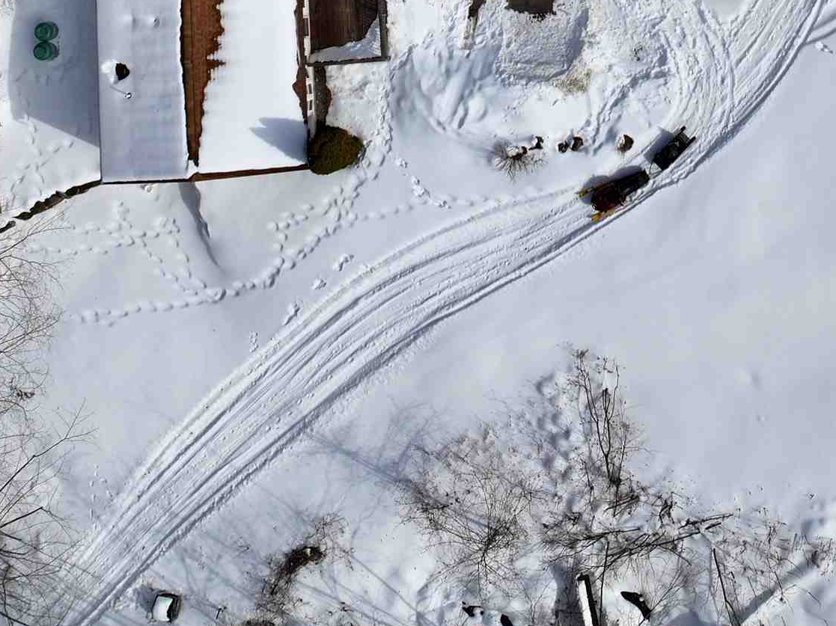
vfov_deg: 20.3
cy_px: -190
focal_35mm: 66
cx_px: 650
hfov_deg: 28.8
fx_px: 1593
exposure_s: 1/3200
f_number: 2.8
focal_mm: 12.29
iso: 100
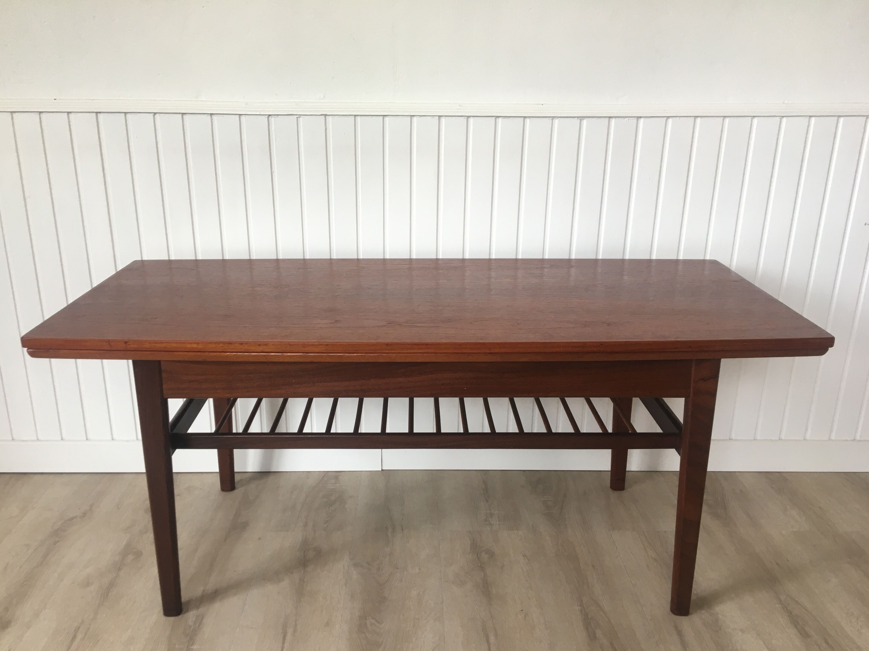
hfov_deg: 58.3
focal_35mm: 31
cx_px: 413
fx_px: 778
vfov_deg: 45.4
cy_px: 346
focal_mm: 4.15
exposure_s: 1/33
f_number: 2.2
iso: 25
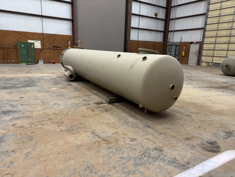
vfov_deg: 56.8
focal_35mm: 24
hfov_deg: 71.6
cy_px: 88
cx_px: 118
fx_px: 163
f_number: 1.78
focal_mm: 6.76
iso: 125
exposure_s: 1/60
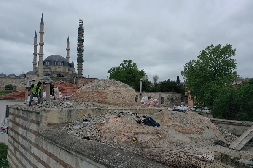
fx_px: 197
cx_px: 126
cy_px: 84
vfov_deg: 46.4
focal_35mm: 28
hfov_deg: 65.5
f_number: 5
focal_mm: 10.26
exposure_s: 1/1600
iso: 400
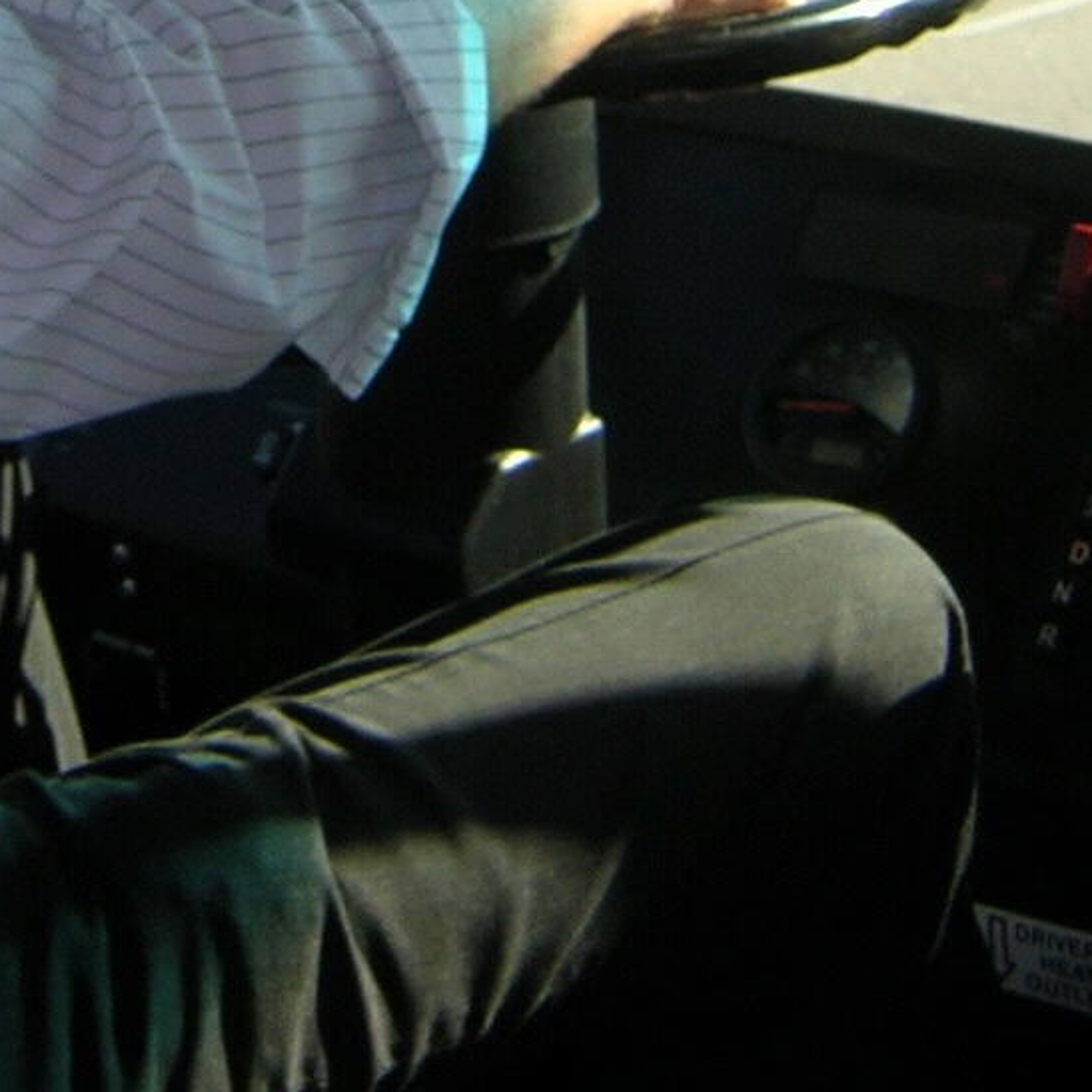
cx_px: 186
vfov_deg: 17.9
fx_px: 3319
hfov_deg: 18.5
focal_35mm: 93
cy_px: -186
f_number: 2.6
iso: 100
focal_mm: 4.7
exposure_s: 1/335
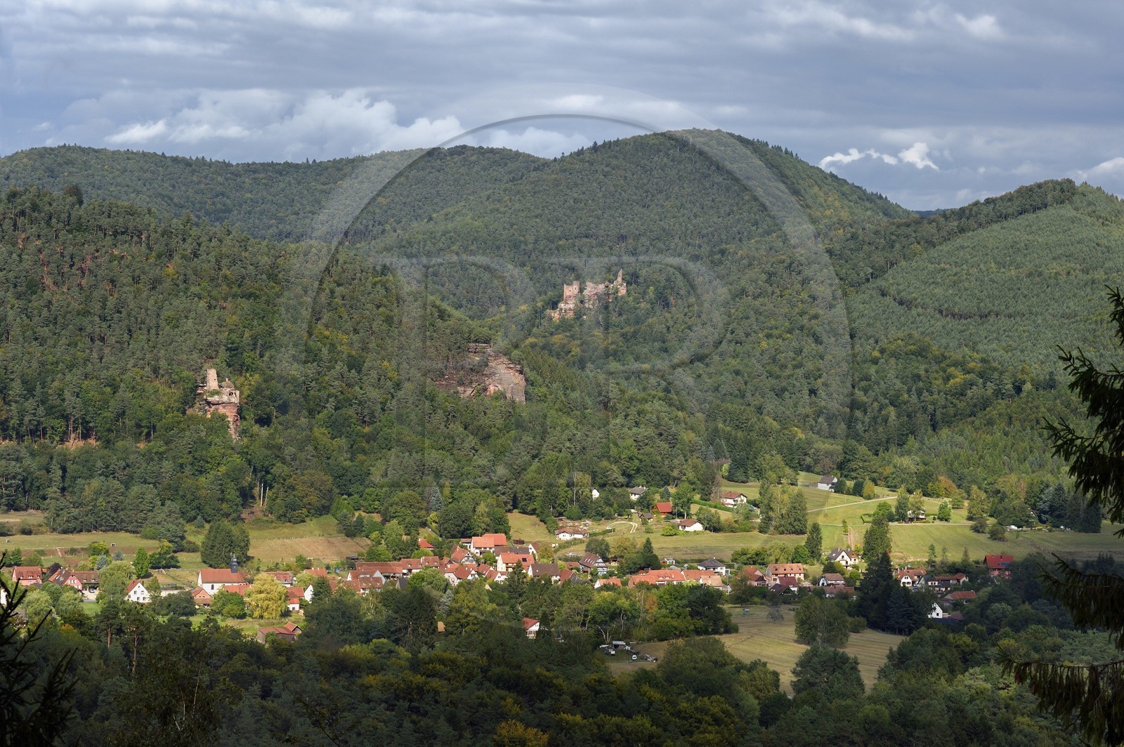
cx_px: 562
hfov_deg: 20.0
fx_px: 3182
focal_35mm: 102
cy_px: 374
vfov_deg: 13.4
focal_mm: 102
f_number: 14
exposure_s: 1/320
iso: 400
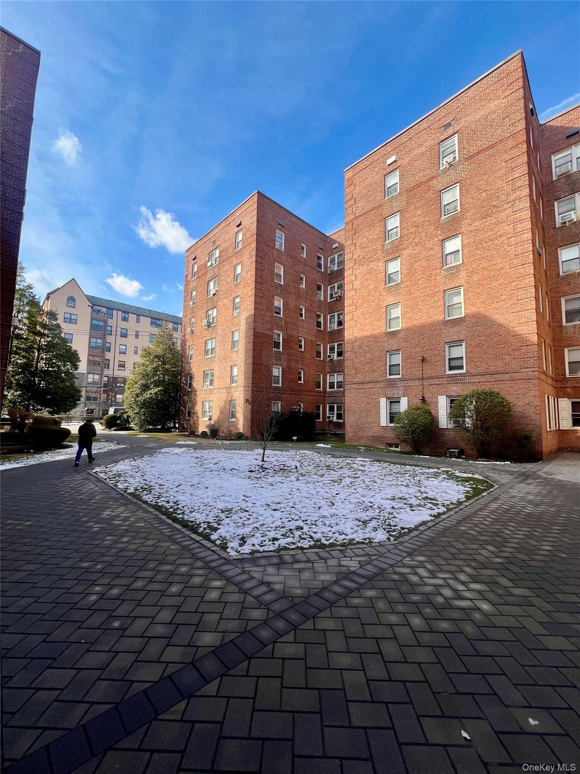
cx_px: 290
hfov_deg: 89.9
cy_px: 387
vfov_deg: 106.2
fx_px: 290
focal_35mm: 13
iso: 32
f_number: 1.8
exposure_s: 1/475
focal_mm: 1.57
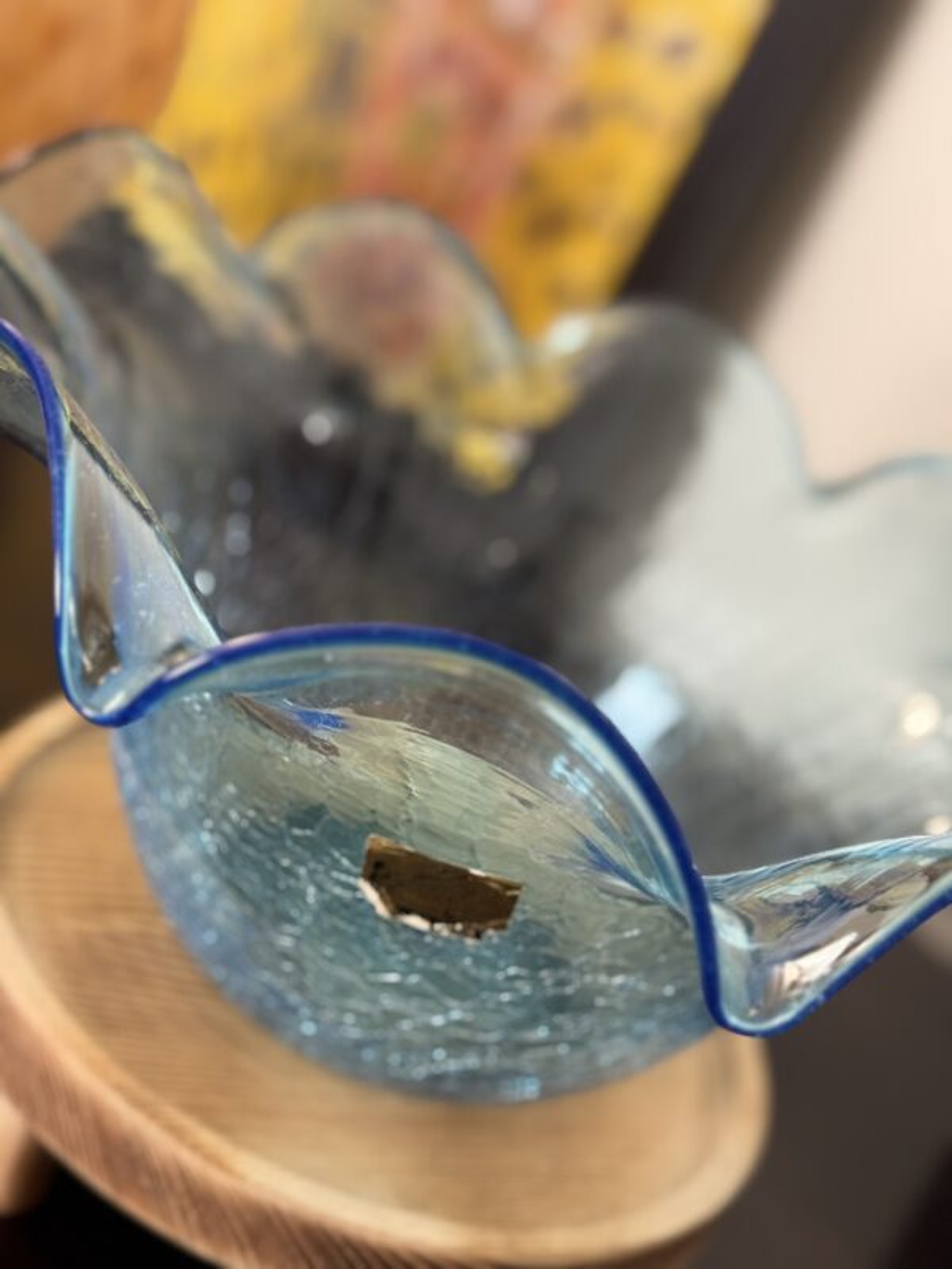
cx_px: 476
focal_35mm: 48
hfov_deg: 30.3
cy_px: 634
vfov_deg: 39.7
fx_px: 1760
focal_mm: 6.76
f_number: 1.78
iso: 250
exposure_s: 1/60
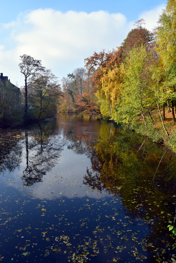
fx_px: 198
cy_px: 132
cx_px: 88
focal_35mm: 27
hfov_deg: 48.0
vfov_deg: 67.4
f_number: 10
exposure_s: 1/320
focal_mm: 18
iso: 400
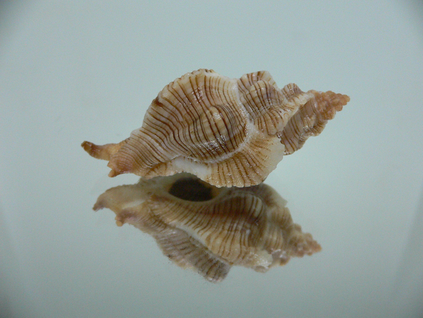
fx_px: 428
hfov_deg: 52.6
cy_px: 159
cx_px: 212
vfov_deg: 40.7
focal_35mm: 35
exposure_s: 1/50
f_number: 2.8
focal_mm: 4.6
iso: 200
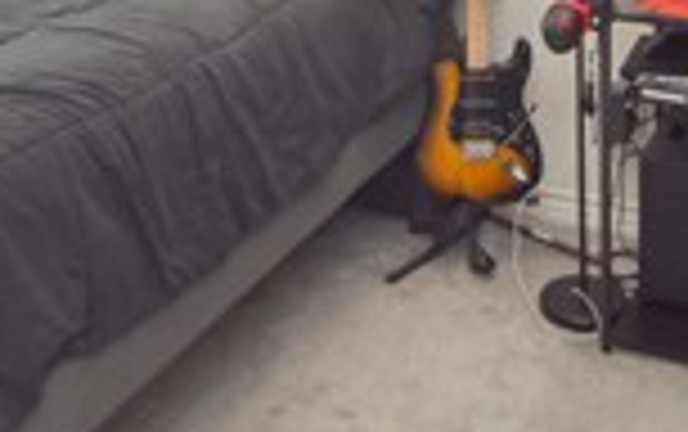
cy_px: -344
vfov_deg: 16.9
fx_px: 1201
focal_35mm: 64
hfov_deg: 31.9
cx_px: 405
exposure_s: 1/60
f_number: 4
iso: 640
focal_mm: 10
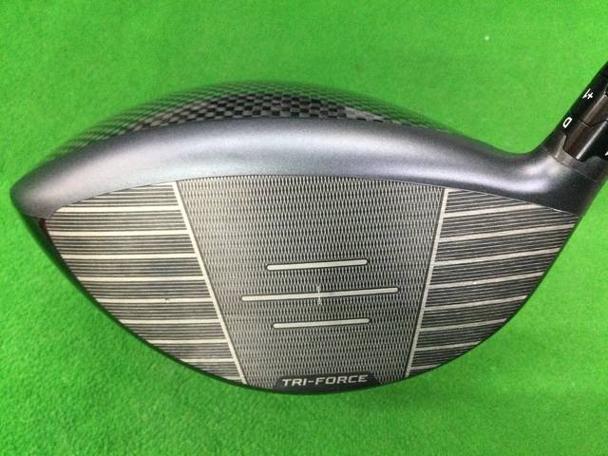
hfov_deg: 58.4
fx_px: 544
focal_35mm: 31
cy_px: 228
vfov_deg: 45.4
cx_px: 304
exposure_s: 1/30
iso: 160
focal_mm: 3.3
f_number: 2.4
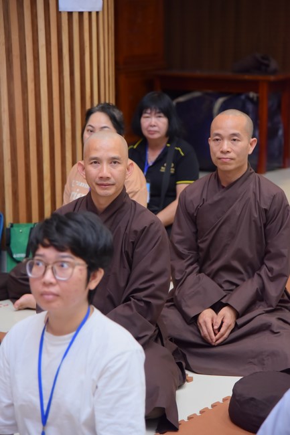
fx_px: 1185
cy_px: 218
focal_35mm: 98
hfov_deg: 14.0
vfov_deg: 20.8
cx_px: 145
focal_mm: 98
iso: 1600
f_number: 4.5
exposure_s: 1/125
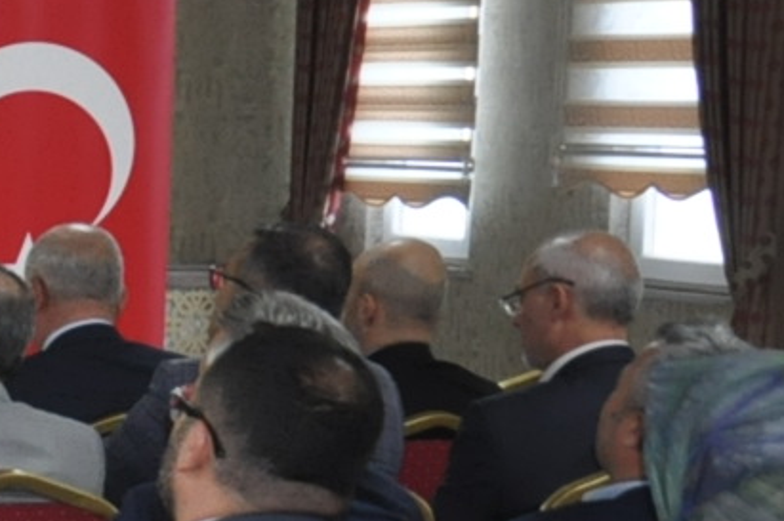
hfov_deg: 10.1
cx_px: -1249
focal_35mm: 172
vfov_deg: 7.9
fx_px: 3741
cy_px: 447
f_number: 3.8
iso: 800
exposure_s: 1/60
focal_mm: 22
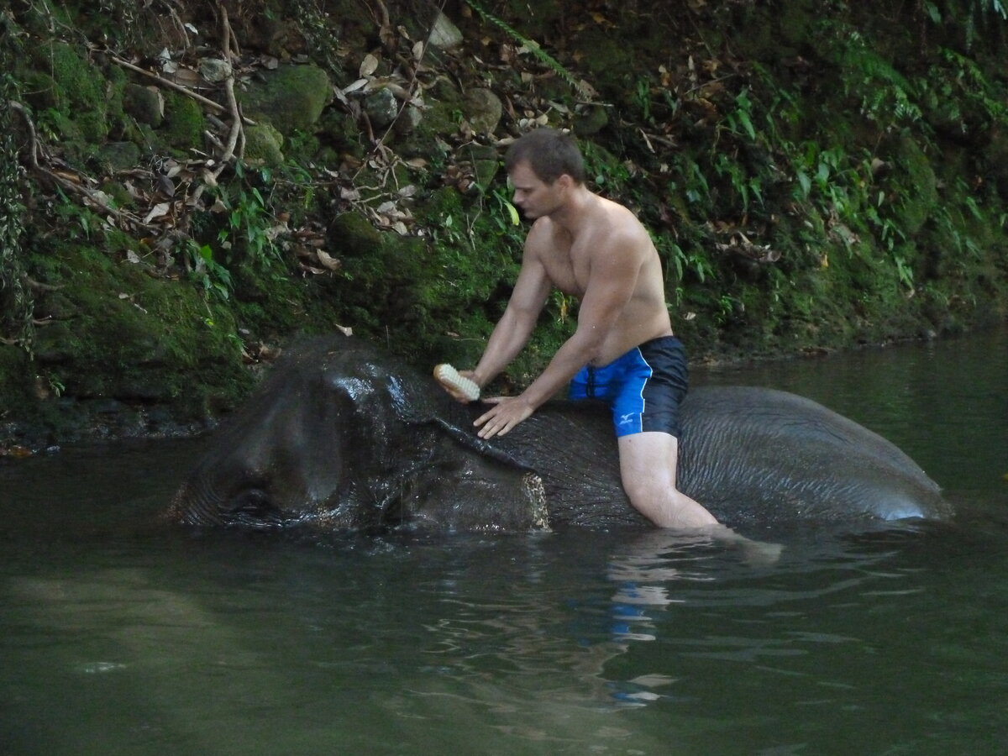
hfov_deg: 21.8
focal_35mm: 90
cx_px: 504
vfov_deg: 16.4
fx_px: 2621
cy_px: 378
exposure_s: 1/80
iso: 1000
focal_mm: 14.7
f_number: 4.3
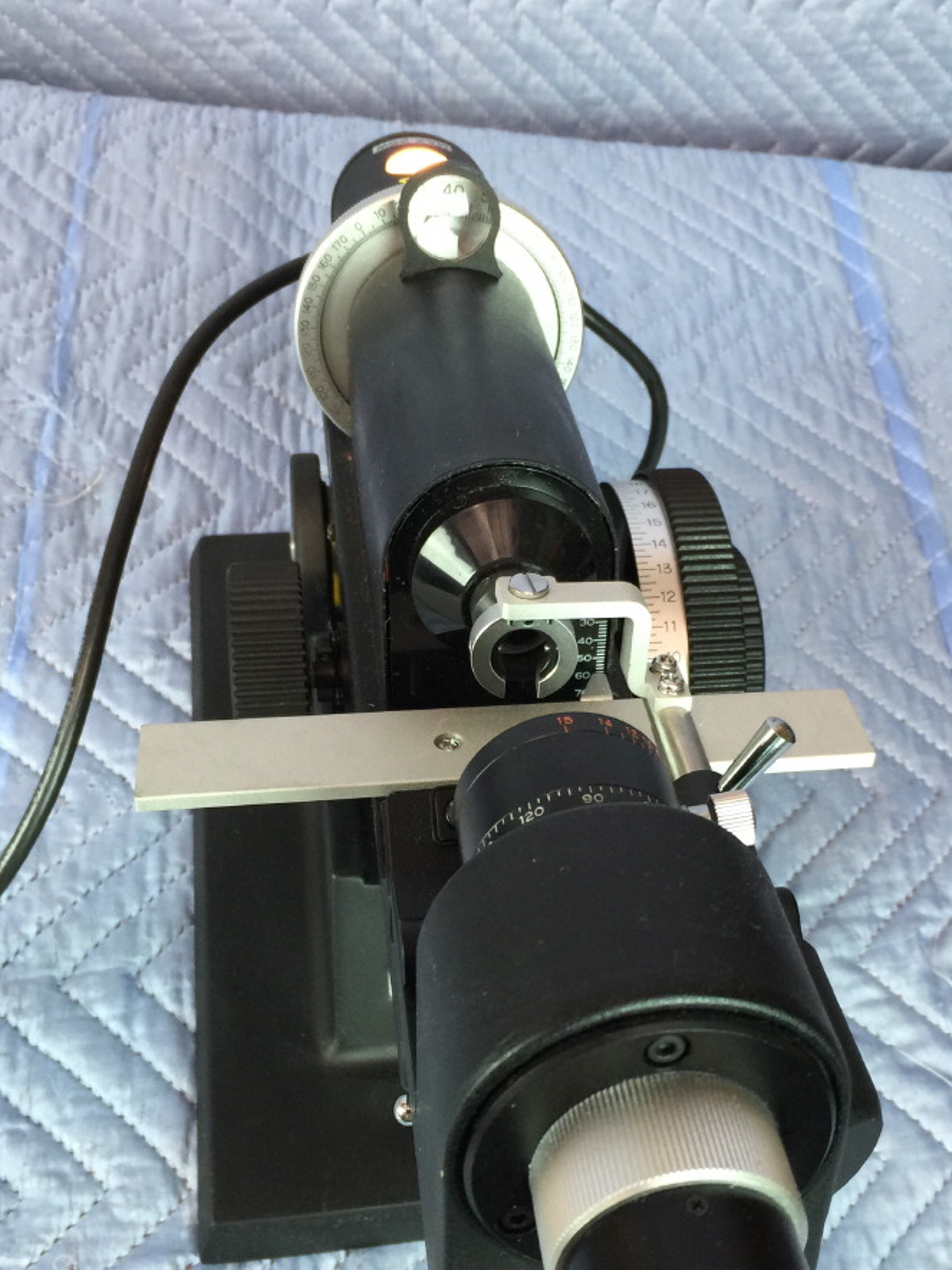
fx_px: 1540
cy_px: 774
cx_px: 590
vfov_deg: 44.5
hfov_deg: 34.2
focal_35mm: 42
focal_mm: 4.15
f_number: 2.2
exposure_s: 1/15
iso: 50
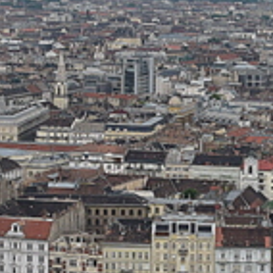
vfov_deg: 11.6
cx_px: 308
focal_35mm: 150
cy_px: 144
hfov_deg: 11.4
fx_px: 1342
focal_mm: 21
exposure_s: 1/400
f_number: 11
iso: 400
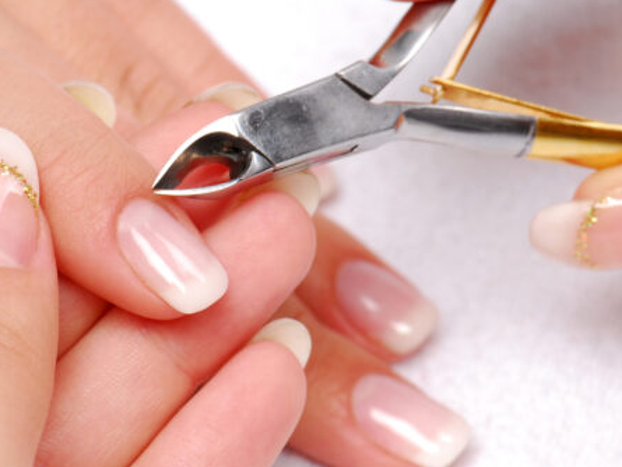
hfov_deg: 9.3
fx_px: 3822
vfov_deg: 7.0
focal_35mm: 213
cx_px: 230
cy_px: 210
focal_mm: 105
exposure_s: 1/250
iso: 200
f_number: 13
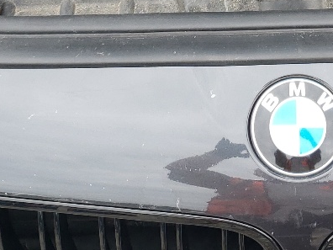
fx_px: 1010
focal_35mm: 105
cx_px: 288
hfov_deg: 18.5
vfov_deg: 13.1
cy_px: -164
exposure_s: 1/141
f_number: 1.5
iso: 50
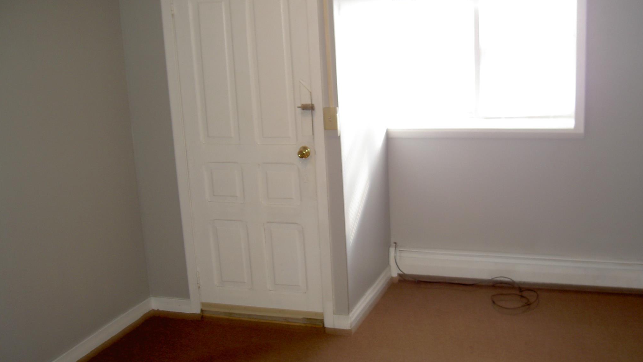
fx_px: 733
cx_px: 322
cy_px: 228
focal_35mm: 43
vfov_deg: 27.6
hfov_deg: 47.4
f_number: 2.8
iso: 100
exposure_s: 1/8
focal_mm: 8
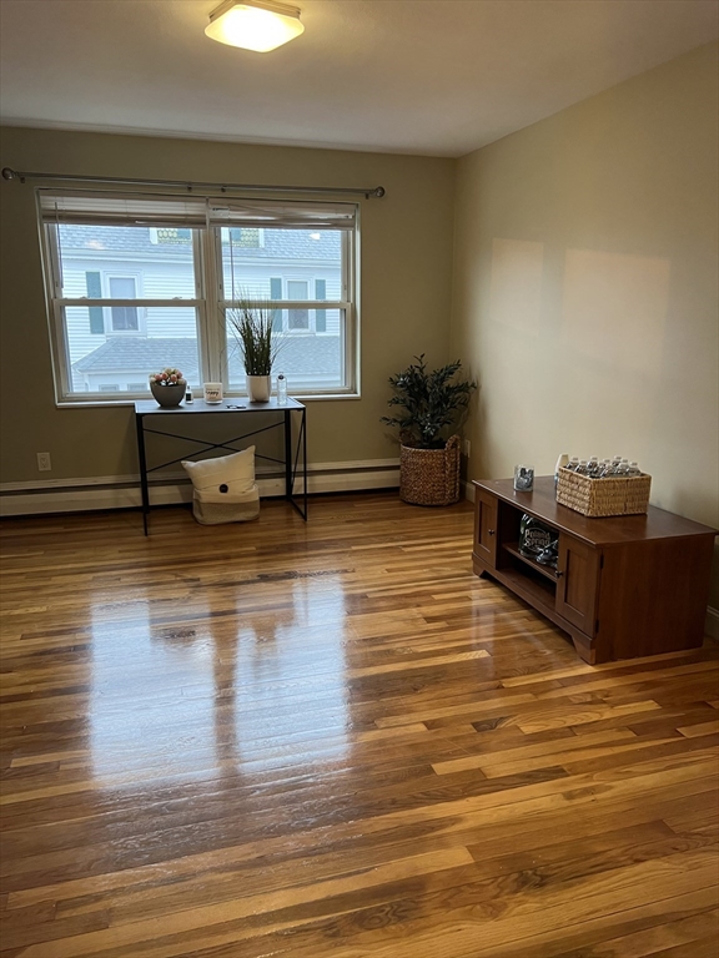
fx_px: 720
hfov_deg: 53.1
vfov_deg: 67.3
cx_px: 360
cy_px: 479
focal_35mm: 26
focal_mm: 5.7
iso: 80
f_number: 1.5
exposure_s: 1/60
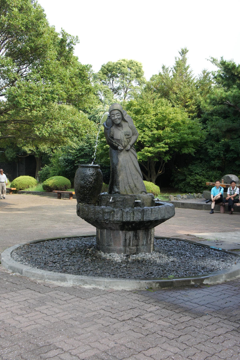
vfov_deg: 45.5
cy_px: 180
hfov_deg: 31.2
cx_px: 120
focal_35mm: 43
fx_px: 430
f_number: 6.3
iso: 200
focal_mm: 29
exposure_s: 1/125
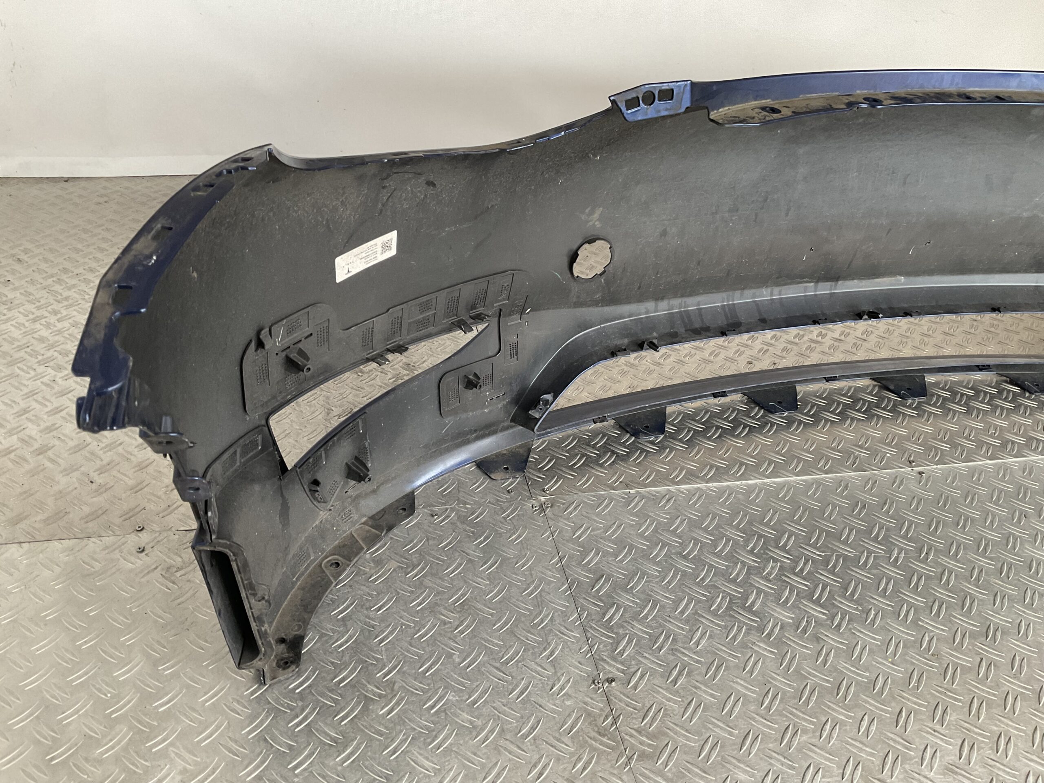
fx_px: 875
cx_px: 522
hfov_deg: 61.7
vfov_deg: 48.2
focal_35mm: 29
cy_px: 392
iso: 64
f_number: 1.8
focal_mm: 3
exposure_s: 1/50
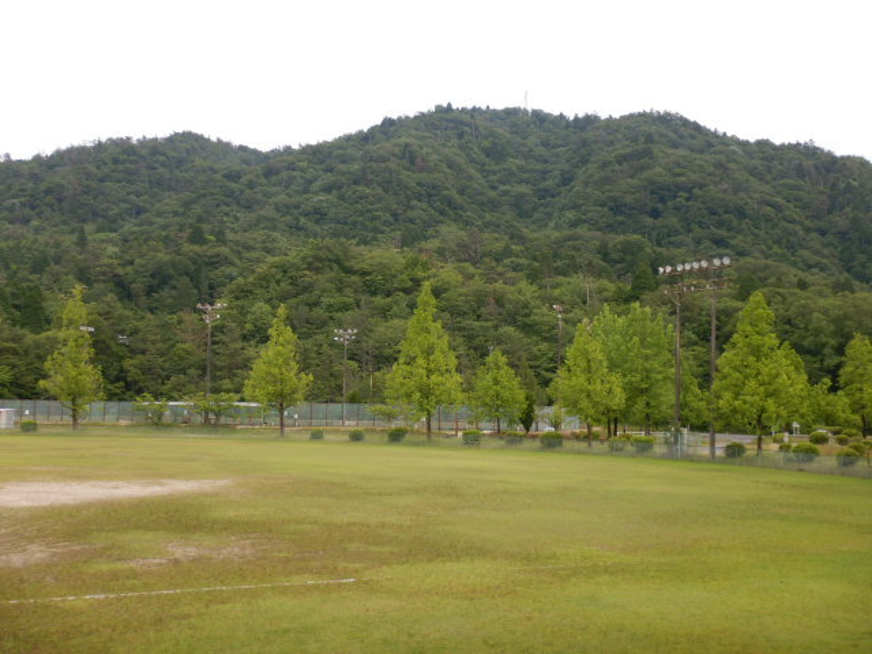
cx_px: 436
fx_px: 1108
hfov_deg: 42.9
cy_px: 327
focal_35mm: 44
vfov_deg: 32.9
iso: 200
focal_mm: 7.8
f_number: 4.3
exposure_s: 1/400
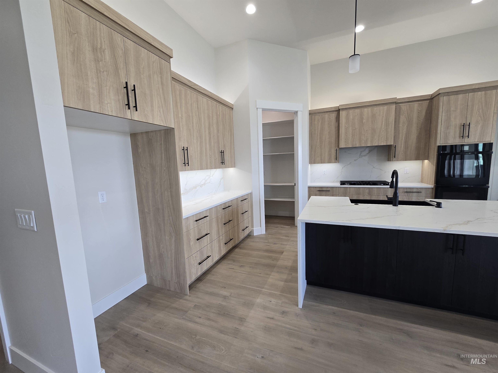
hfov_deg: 106.2
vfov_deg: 89.9
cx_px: 249
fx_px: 187
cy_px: 186
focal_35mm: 13
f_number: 2.2
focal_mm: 2.2
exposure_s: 1/60
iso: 80
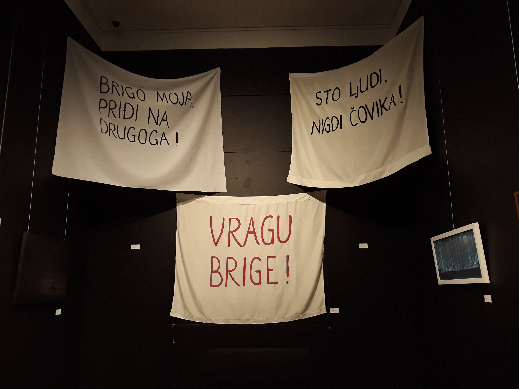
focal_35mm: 27
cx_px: 260
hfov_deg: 65.3
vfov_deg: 51.4
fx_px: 405
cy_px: 194
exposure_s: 1/33
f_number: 1.7
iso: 200
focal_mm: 3.71
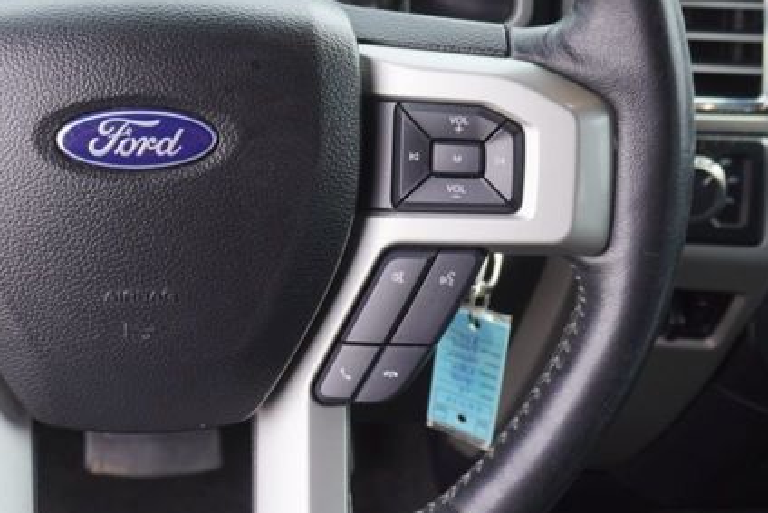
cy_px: 145
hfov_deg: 33.8
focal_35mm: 58
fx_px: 1238
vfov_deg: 23.2
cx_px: 196
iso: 100
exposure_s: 1/60
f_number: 4
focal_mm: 16
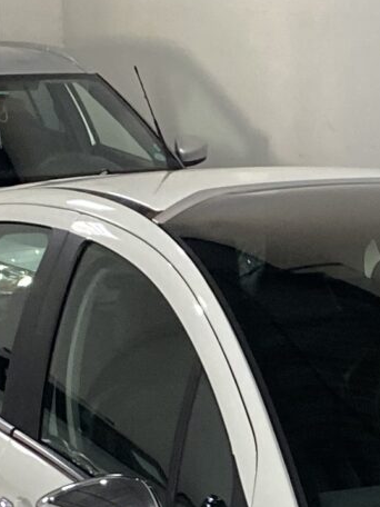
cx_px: 539
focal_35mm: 146
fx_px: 2137
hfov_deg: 9.9
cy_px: 555
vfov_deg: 13.3
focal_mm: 4.25
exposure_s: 1/60
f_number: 1.8
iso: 160
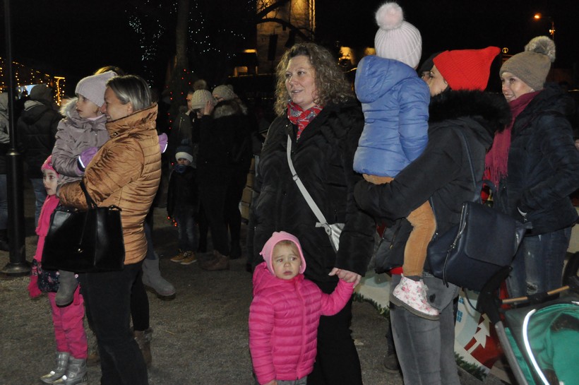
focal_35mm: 48
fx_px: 771
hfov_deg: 41.2
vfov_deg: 28.0
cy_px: 192
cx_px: 290
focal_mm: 32
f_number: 5
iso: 3200
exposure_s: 1/200
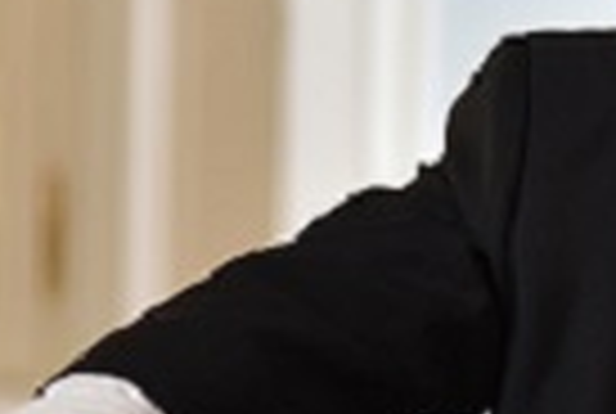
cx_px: 809
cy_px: 119
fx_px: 6671
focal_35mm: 389
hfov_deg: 5.3
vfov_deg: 3.6
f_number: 3.2
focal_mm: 105
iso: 160
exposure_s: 1/125
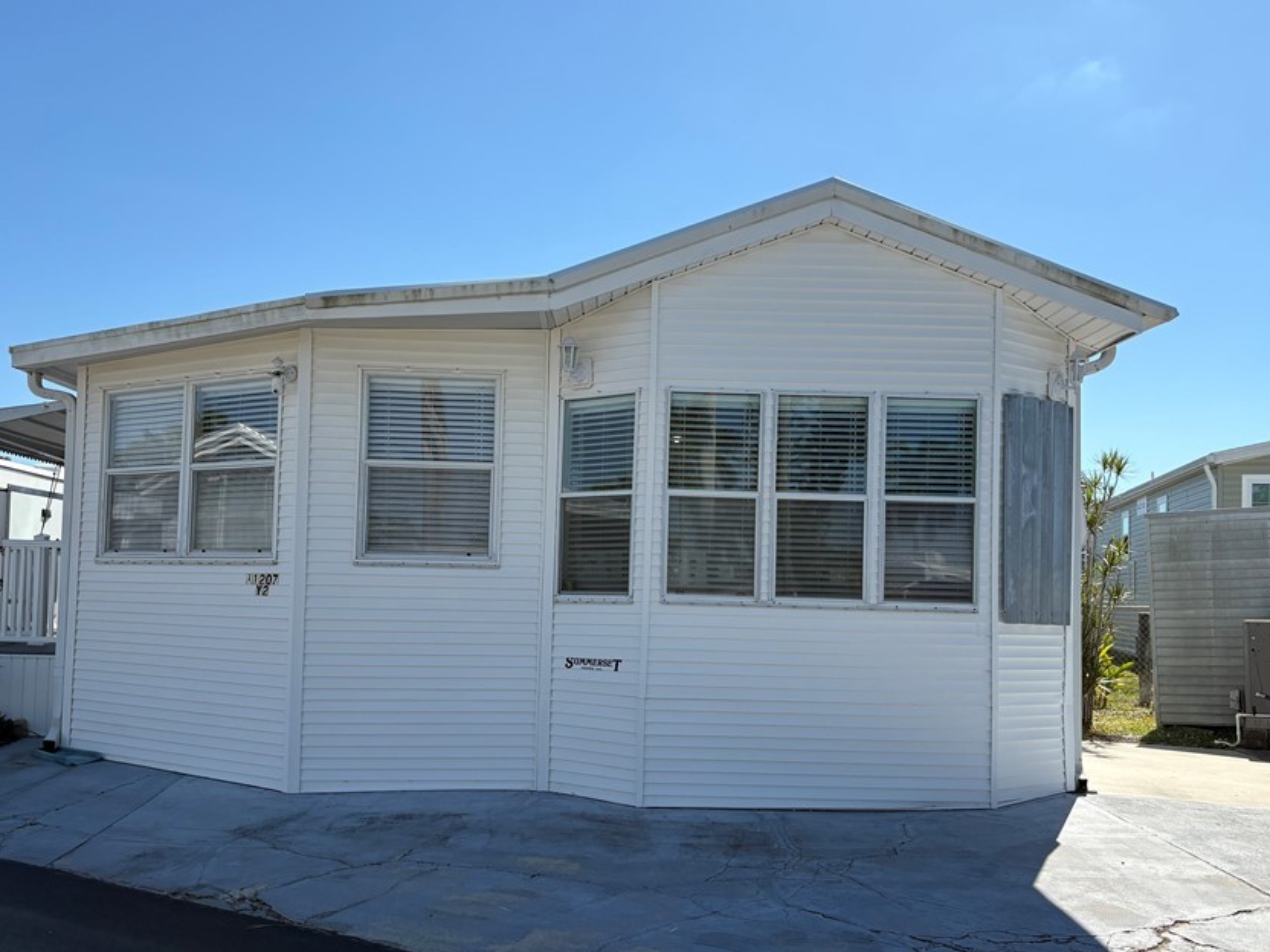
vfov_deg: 44.1
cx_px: 606
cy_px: 532
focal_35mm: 32
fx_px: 1174
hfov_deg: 56.8
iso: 50
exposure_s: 1/4065
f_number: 1.6
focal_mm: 5.96
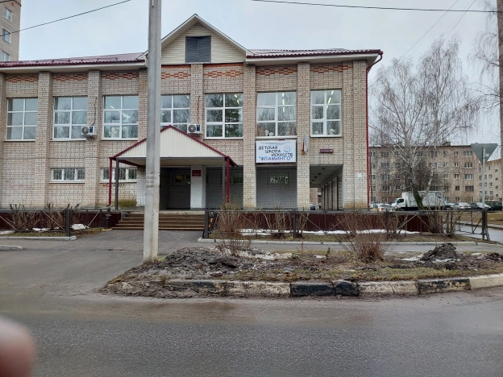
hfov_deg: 73.9
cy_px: 188
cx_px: 252
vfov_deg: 58.9
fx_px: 334
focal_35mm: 23
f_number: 1.8
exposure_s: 1/100
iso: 40
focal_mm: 5.06
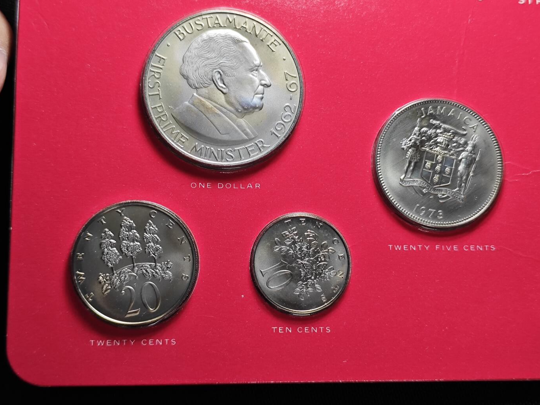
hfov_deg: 38.2
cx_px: 272
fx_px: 780
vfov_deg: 29.1
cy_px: 200
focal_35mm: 50
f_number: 1.6
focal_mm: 5.84
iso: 160
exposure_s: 1/88.7
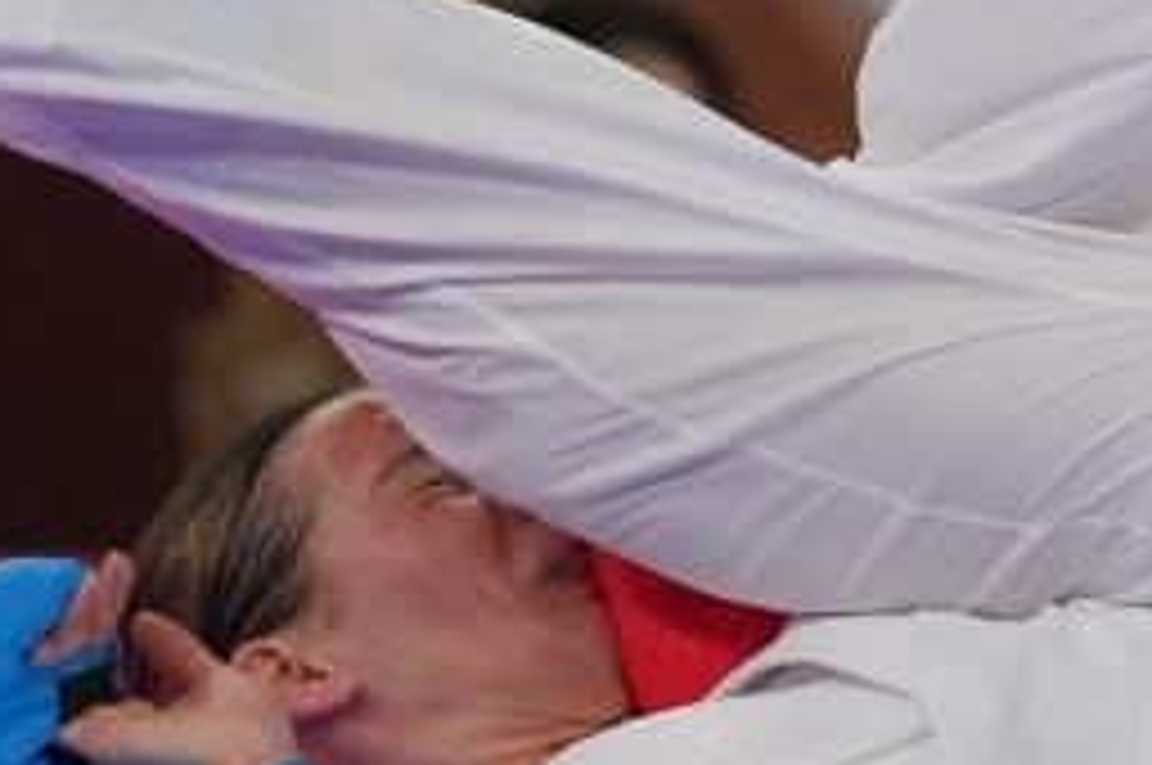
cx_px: 2295
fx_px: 40972
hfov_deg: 1.6
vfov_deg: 1.1
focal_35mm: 1282
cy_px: -738
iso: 500
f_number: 2.8
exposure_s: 1/1000
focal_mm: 182
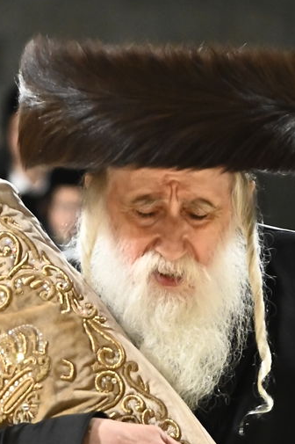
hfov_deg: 2.8
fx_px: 5945
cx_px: 211
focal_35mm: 483
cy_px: 633
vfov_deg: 4.3
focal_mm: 116
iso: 3200
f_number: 3.5
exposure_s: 1/200
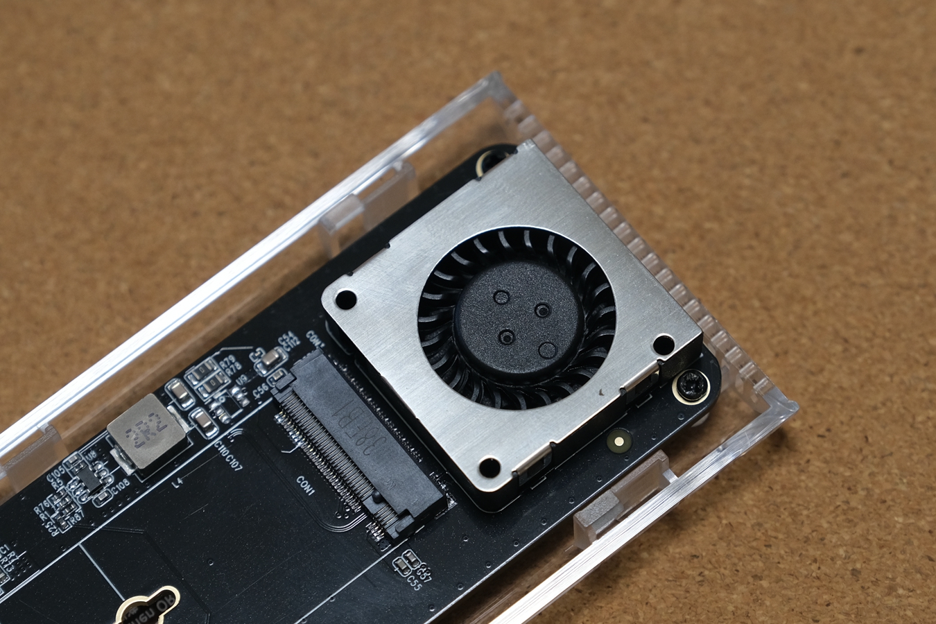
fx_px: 2158
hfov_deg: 24.5
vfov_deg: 16.5
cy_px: 312
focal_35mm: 83
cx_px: 468
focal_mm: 55
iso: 640
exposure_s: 1/75
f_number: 4
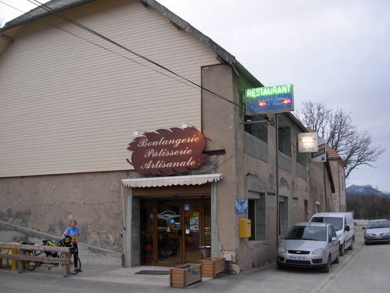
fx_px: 428
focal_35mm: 38
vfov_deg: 37.7
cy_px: 146
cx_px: 195
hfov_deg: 49.0
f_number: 2.9
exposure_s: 1/65.8
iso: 79
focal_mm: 6.3
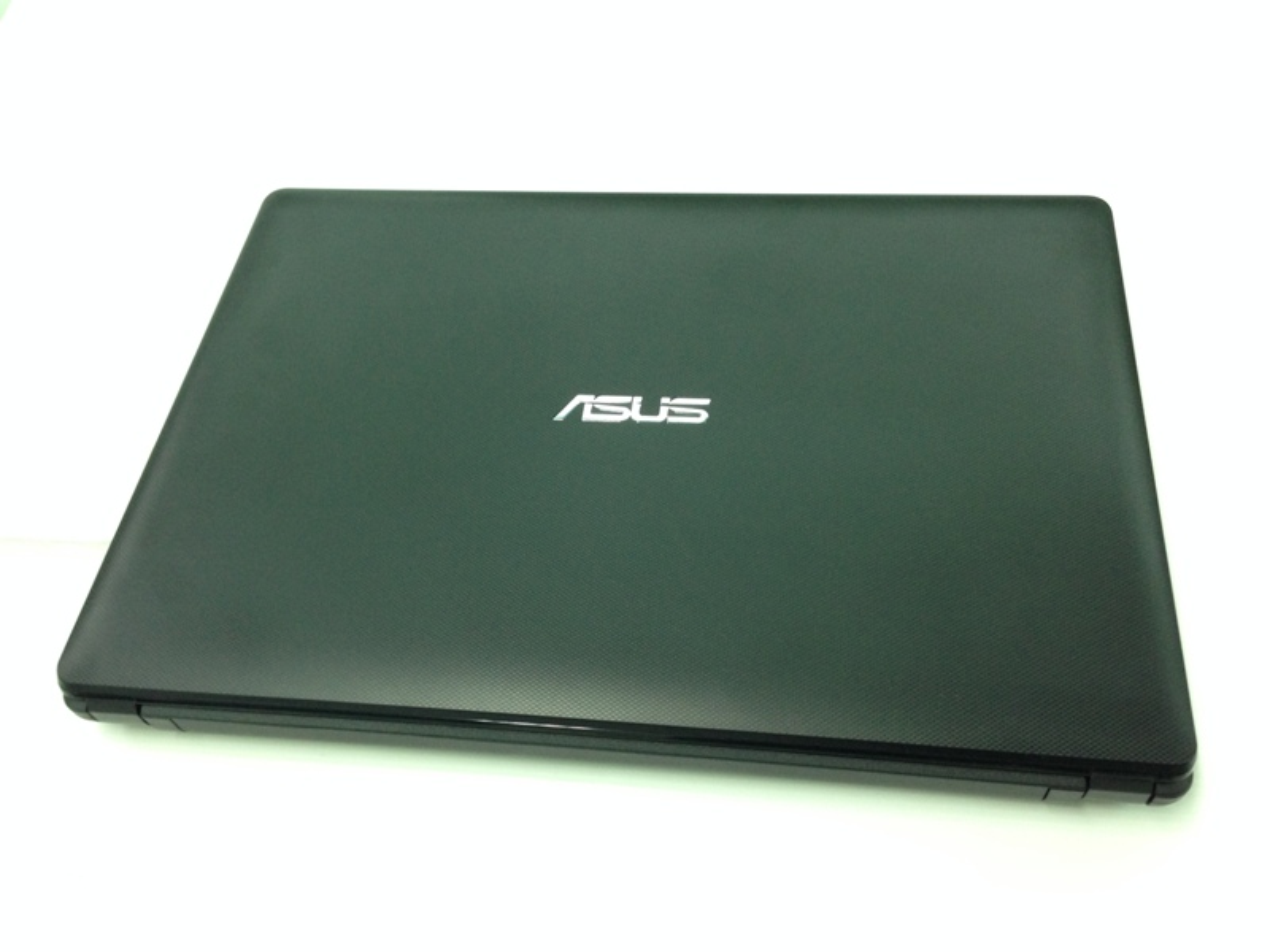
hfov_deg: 55.4
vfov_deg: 42.9
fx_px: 1211
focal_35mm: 33
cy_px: 476
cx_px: 635
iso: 125
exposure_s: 1/20
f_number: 2.4
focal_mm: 4.12
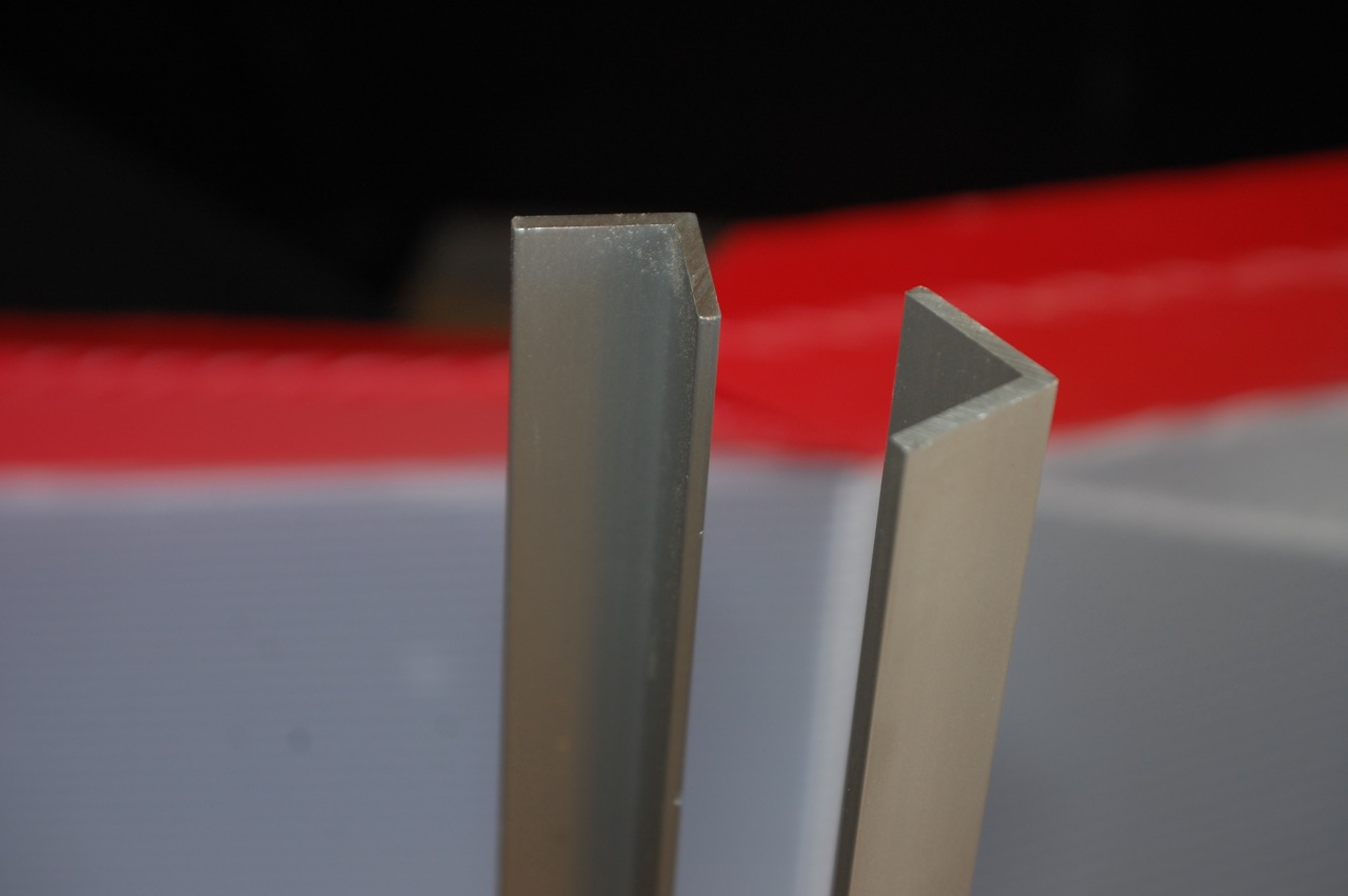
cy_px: 448
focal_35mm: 75
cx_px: 674
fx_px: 2806
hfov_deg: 27.0
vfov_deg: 18.1
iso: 220
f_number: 5
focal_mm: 50
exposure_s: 1/60
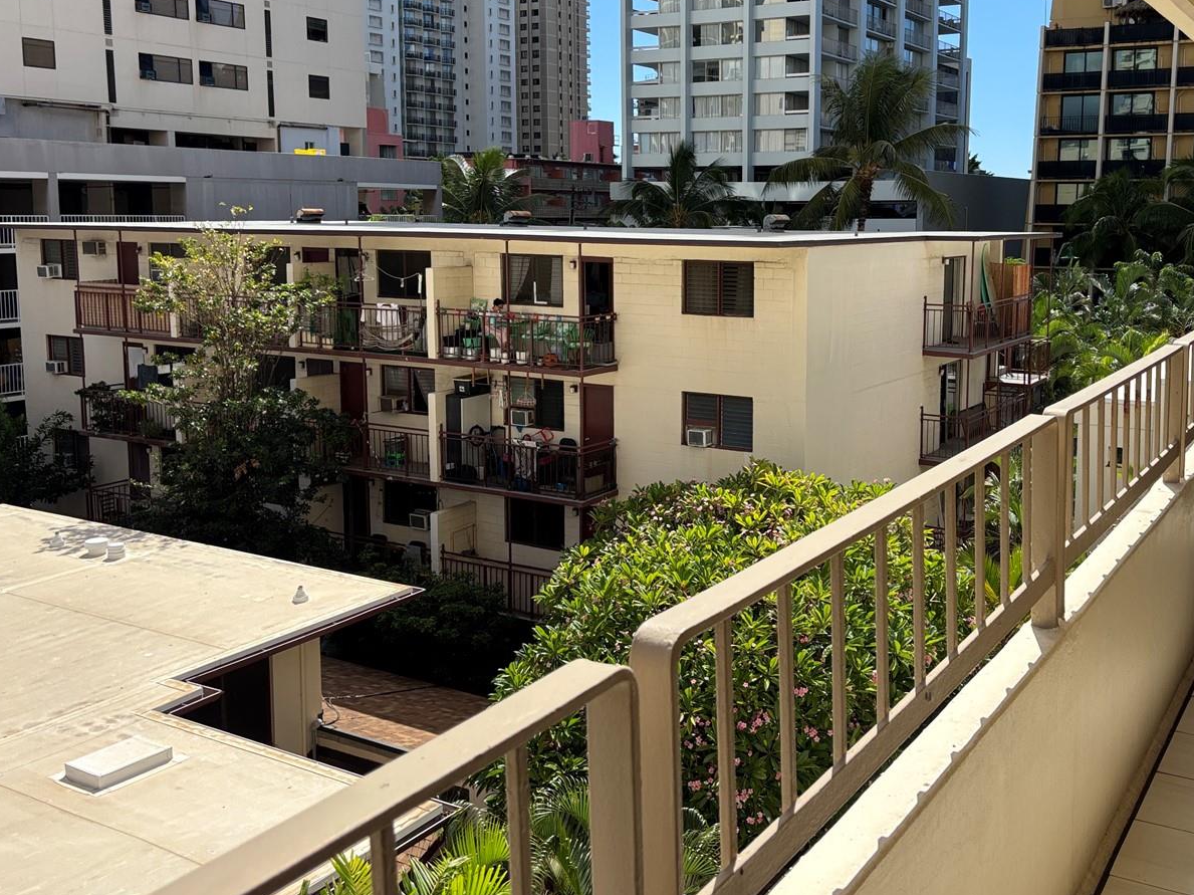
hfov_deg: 52.1
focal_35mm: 35
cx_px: 744
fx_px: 1207
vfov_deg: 40.5
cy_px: 363
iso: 50
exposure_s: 1/2571
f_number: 1.6
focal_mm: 5.96
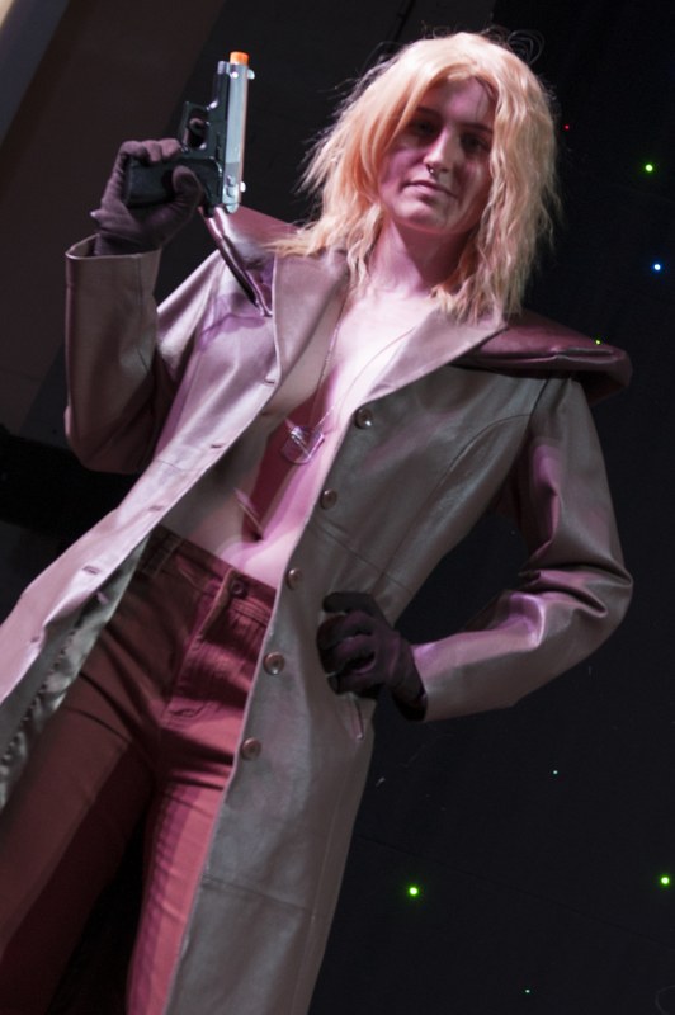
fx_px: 1183
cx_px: 338
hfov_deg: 31.8
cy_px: 508
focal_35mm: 42
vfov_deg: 46.4
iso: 800
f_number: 3.5
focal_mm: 42
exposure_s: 1/50
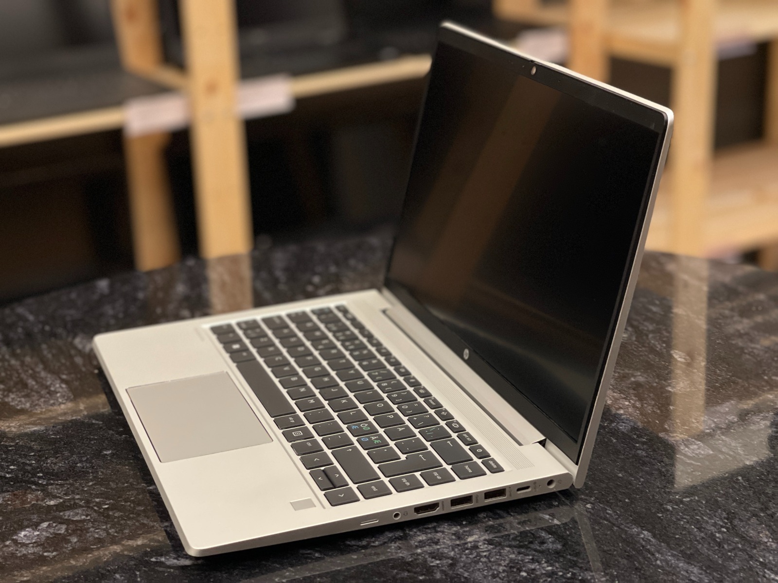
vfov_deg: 22.9
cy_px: 292
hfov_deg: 30.3
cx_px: 389
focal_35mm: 64
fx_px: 1438
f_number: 2.2
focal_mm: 7.5
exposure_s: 1/73
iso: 250
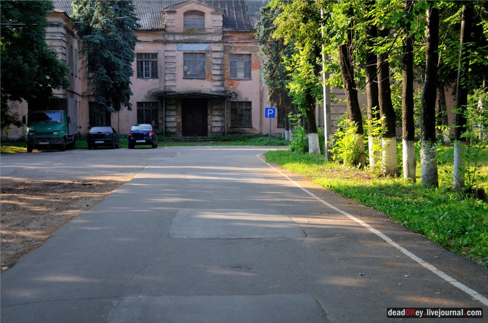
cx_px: 244
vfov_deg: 22.5
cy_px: 162
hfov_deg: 33.4
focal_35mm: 60
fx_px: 812
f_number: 5.6
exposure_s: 1/250
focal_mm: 40
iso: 250
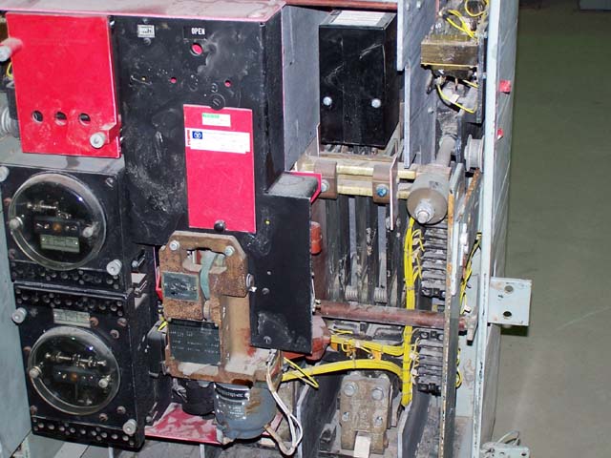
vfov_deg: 21.3
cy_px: 229
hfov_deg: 28.2
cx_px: 306
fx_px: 1218
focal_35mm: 69
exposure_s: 1/60
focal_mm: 11.5
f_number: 3.2
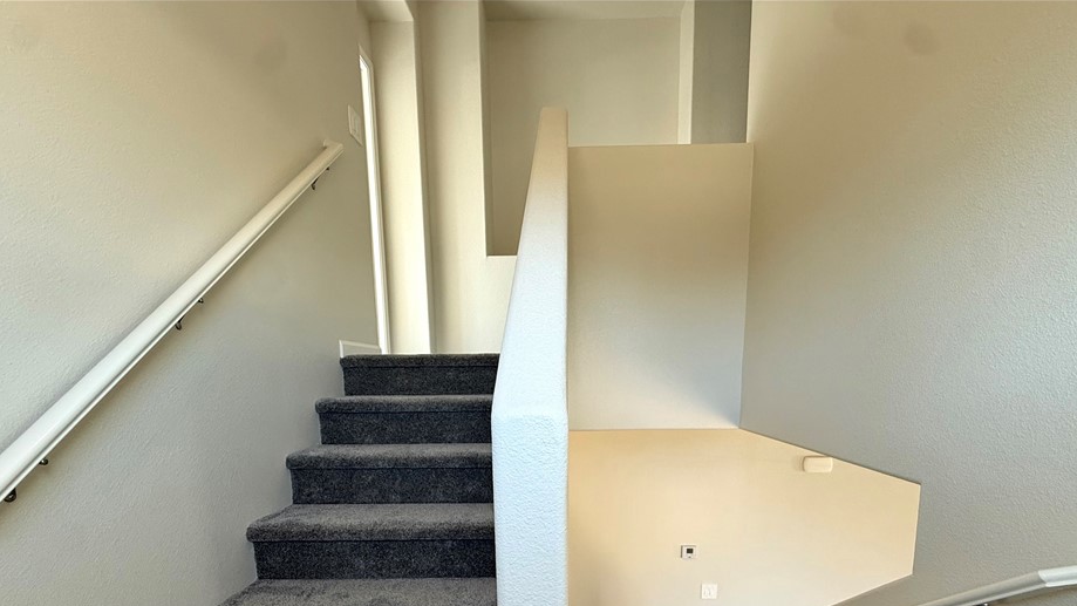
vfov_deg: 60.7
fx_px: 485
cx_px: 561
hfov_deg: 95.9
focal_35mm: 17
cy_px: 449
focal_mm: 2.22
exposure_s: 1/120
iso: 100
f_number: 2.2
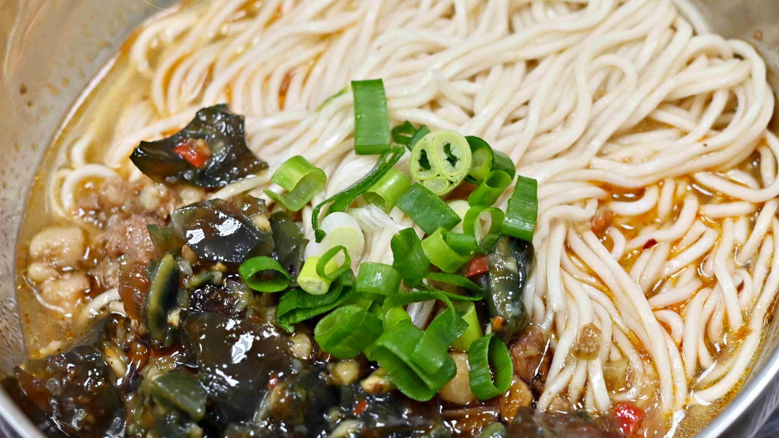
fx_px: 2417
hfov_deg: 18.3
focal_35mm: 117
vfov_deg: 10.4
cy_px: 229
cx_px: 407
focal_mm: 50
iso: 560
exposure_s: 1/200
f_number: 3.2
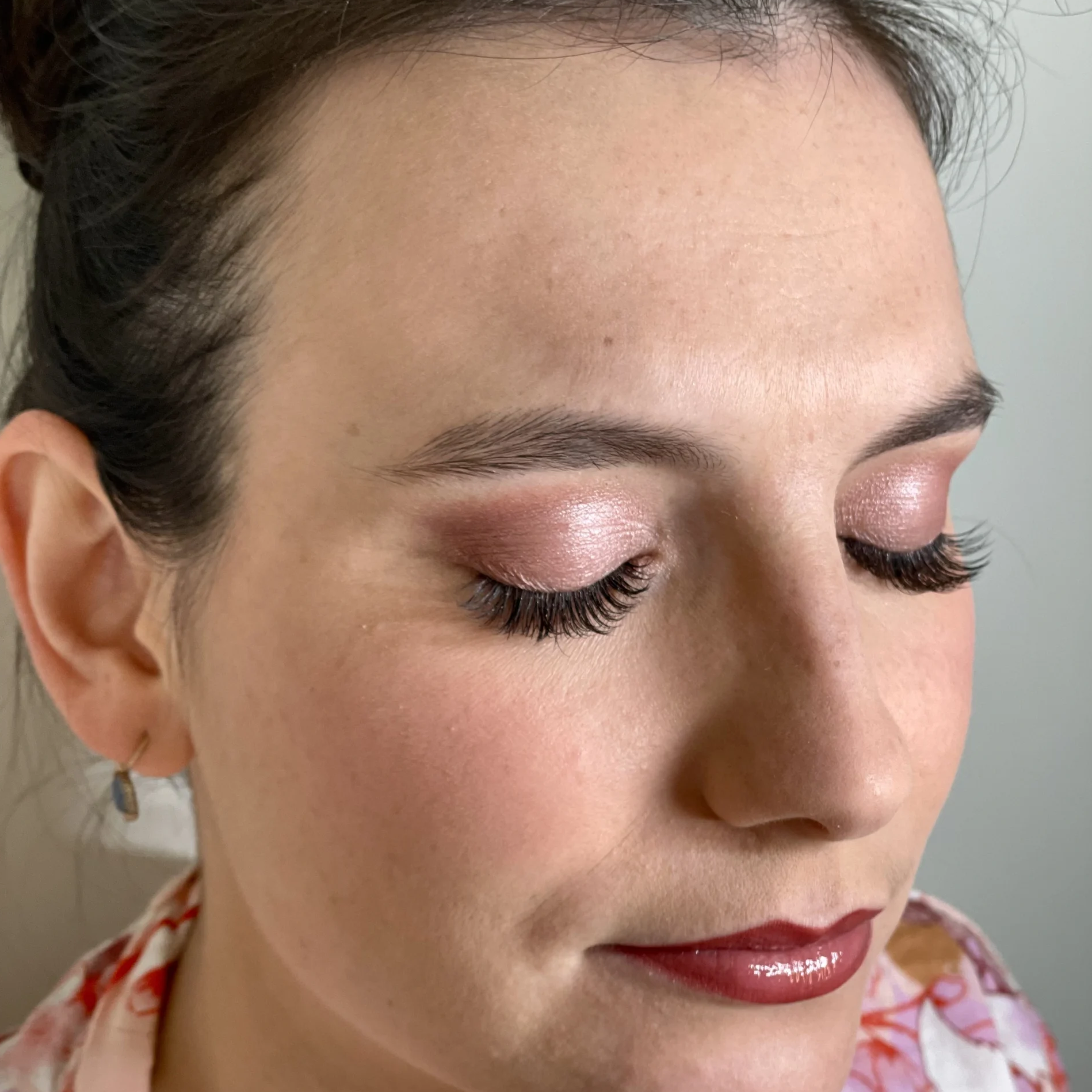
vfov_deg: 27.7
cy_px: 631
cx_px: 550
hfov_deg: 27.7
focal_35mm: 62
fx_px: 2213
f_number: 2
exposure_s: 1/100
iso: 100
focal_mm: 6
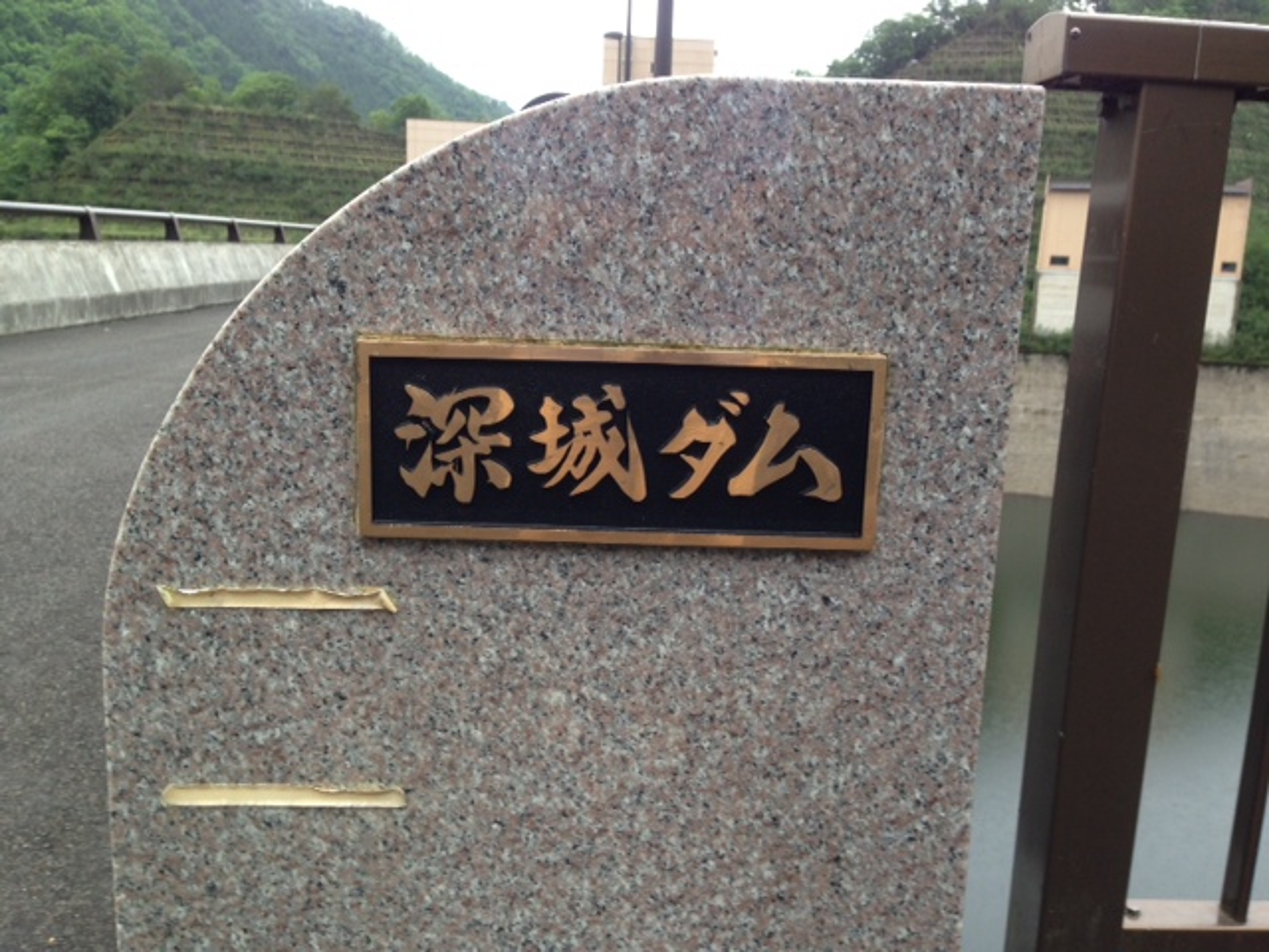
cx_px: 634
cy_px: 476
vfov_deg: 42.9
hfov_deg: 55.4
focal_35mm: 33
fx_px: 1210
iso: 64
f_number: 2.4
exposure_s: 1/25
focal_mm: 4.13
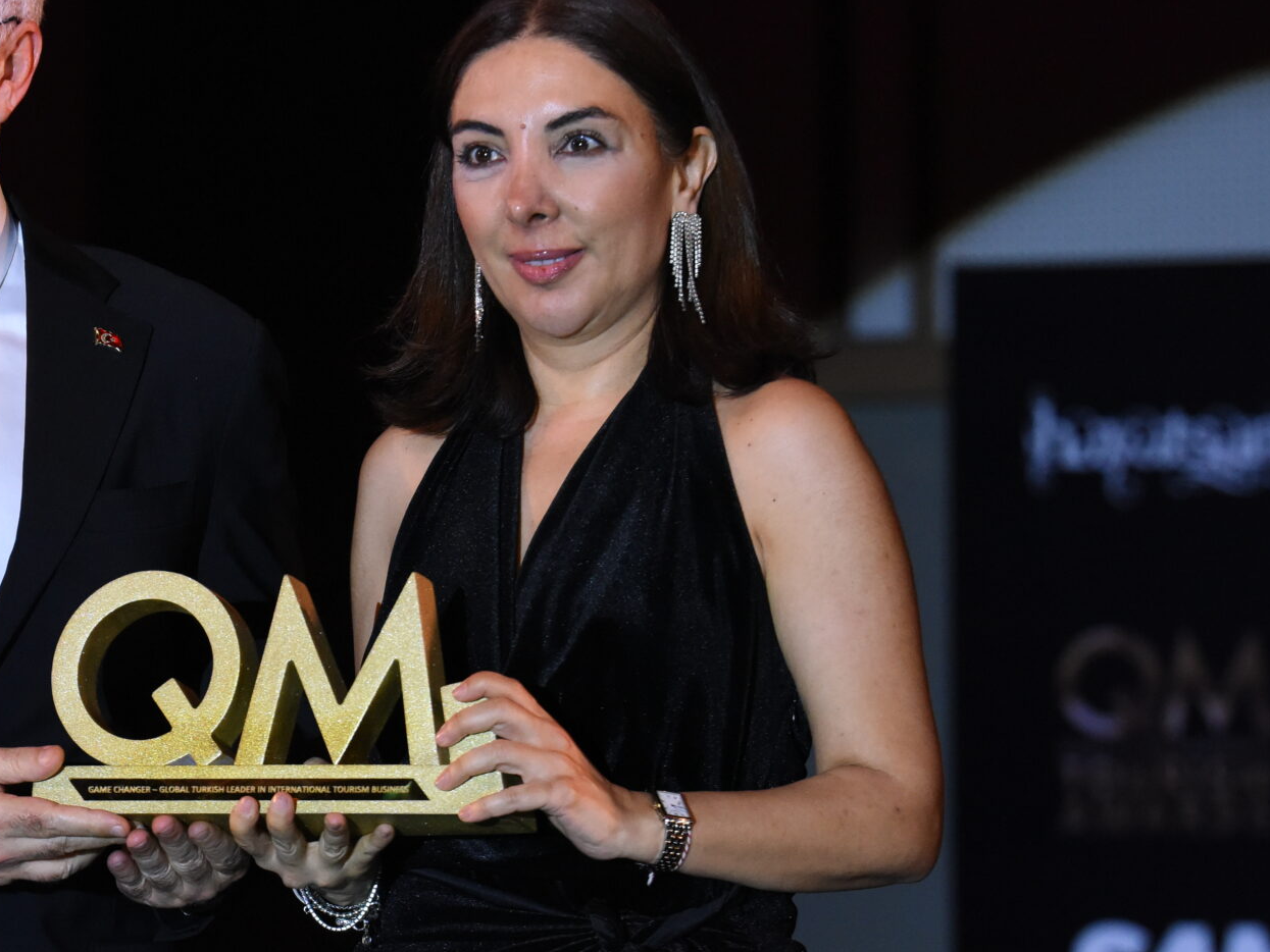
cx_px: 85
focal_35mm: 267
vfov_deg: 5.6
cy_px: 438
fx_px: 9797
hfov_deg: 7.4
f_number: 4.5
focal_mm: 135
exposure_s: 1/500
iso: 3200
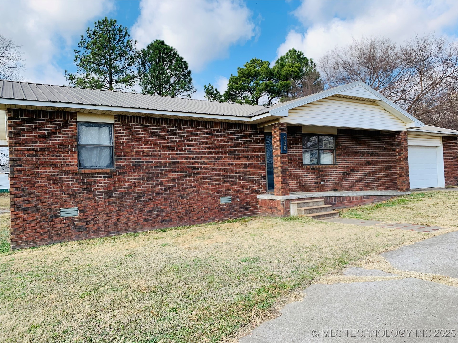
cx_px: 229
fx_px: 344
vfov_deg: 53.1
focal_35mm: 26
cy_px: 172
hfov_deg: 67.3
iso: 25
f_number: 1.8
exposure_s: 1/864
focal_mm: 4.25
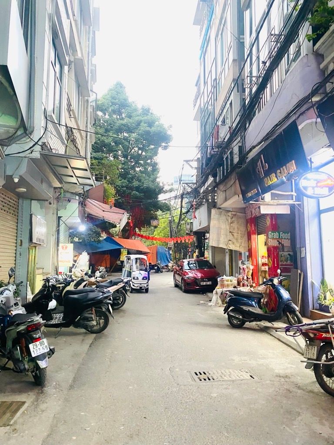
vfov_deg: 67.3
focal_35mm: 26
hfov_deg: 53.1
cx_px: 167
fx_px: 334
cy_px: 222
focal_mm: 4.25
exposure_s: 1/50
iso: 250
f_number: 1.8
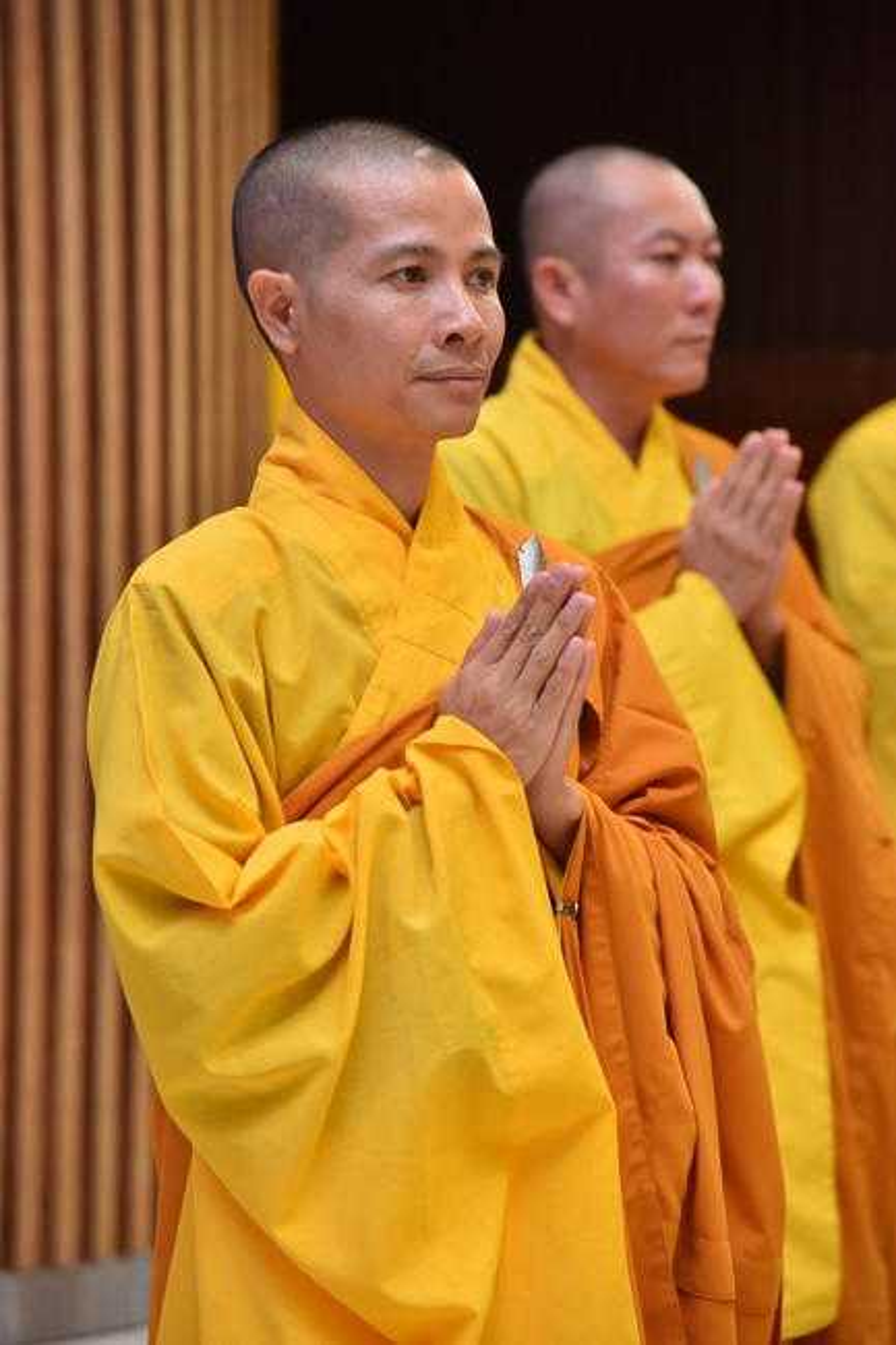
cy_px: 672
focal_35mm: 120
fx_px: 4482
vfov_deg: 17.1
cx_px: 448
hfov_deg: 11.4
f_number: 4.5
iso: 1250
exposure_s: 1/160
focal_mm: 120
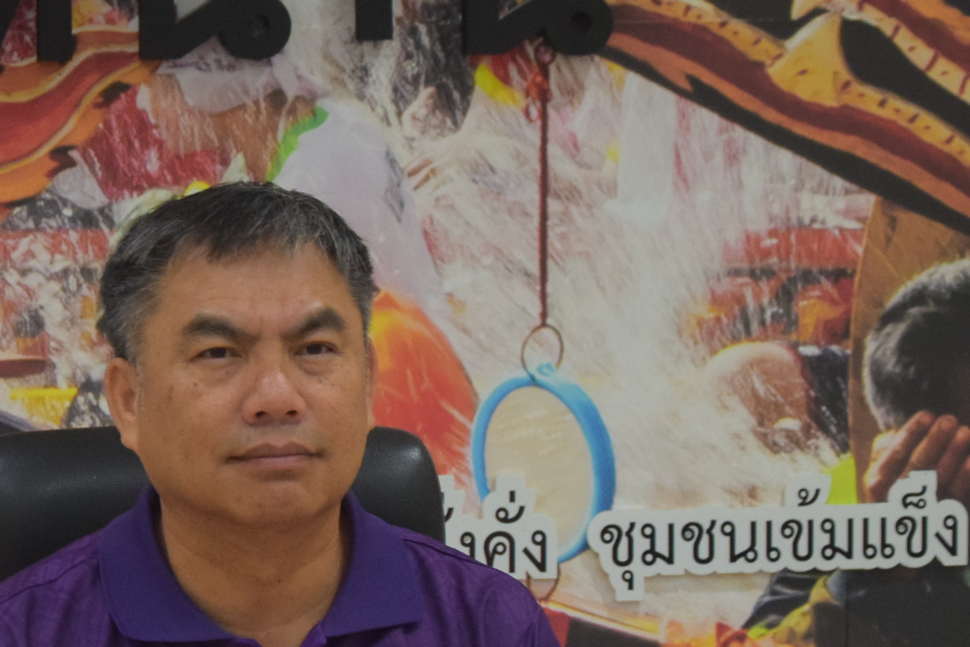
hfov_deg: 13.3
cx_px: 118
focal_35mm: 153
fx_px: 4126
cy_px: 615
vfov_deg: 8.9
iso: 2000
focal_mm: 45
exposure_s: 1/80
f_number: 5
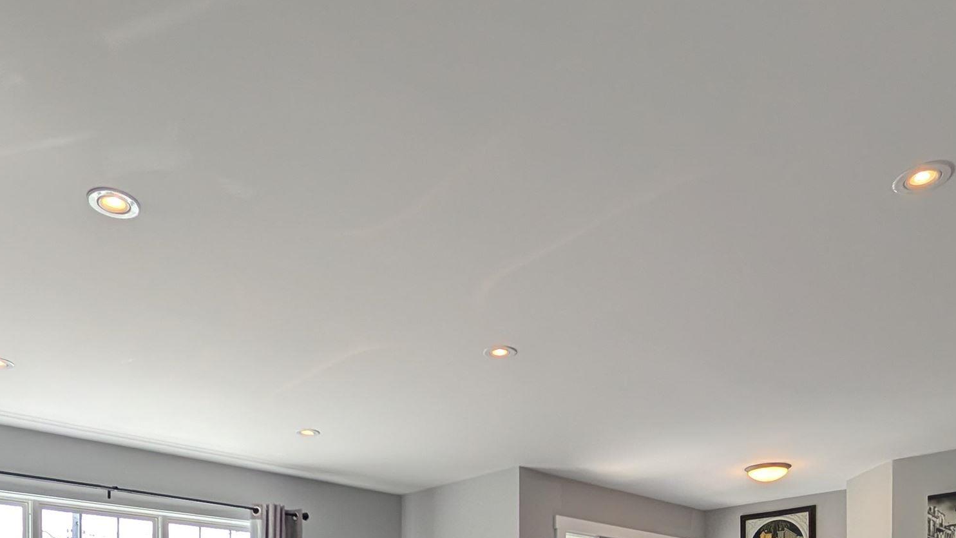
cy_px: 659
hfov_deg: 69.8
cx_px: 464
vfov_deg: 33.9
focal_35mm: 27
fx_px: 684
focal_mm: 2.02
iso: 54
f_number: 1.7
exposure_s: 1/629
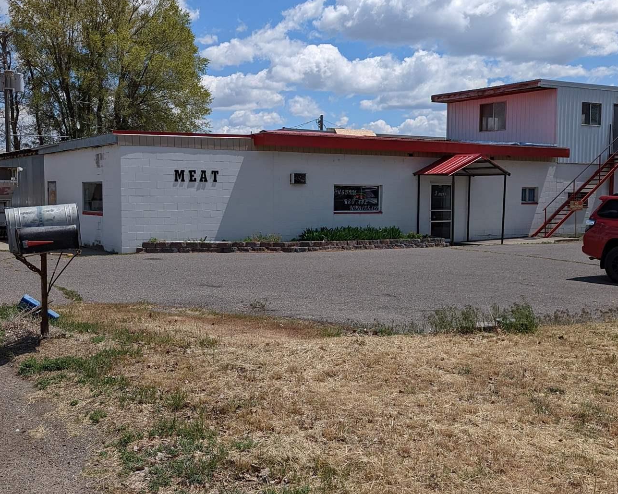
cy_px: 244
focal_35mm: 42
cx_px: 322
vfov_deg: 35.7
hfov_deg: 43.8
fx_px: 768
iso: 46
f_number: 1.85
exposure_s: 1/4525
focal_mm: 6.81
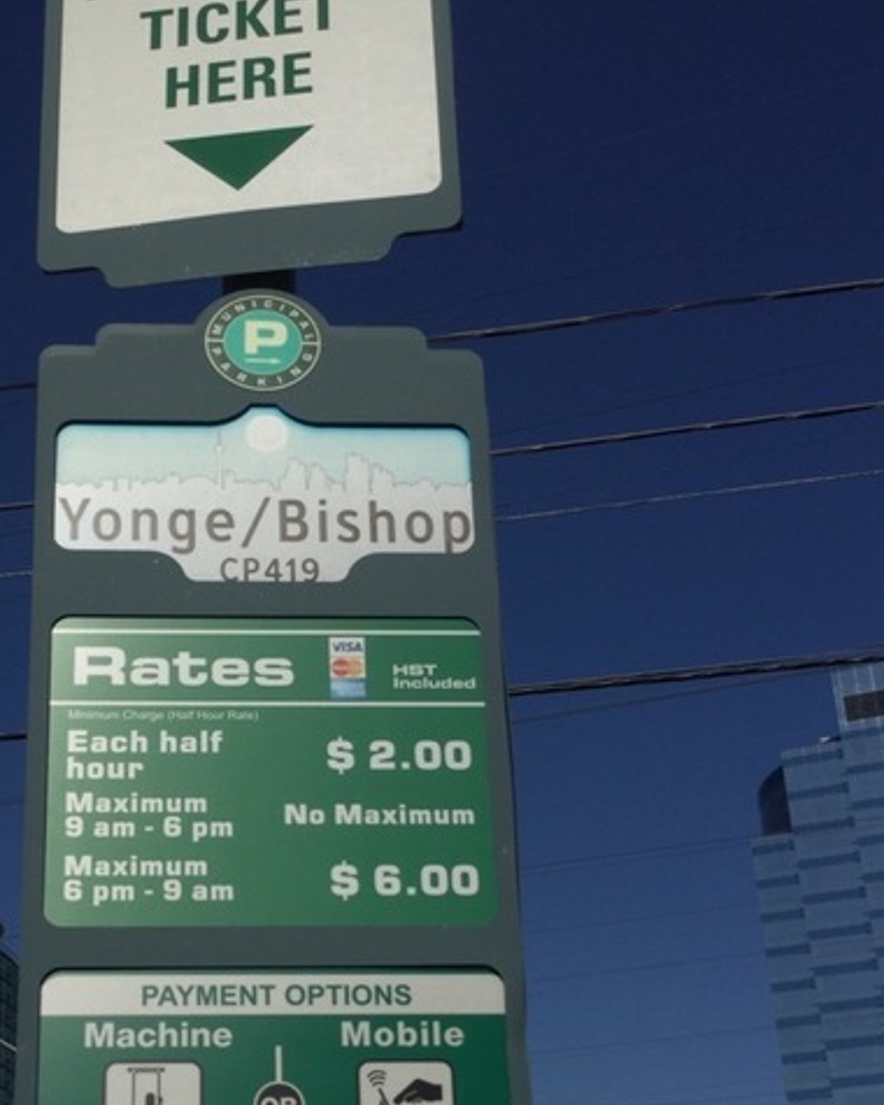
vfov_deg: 35.5
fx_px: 1668
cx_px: 307
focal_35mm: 51
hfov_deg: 29.5
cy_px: 875
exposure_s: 1/2809
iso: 25
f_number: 2.4
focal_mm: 3.3
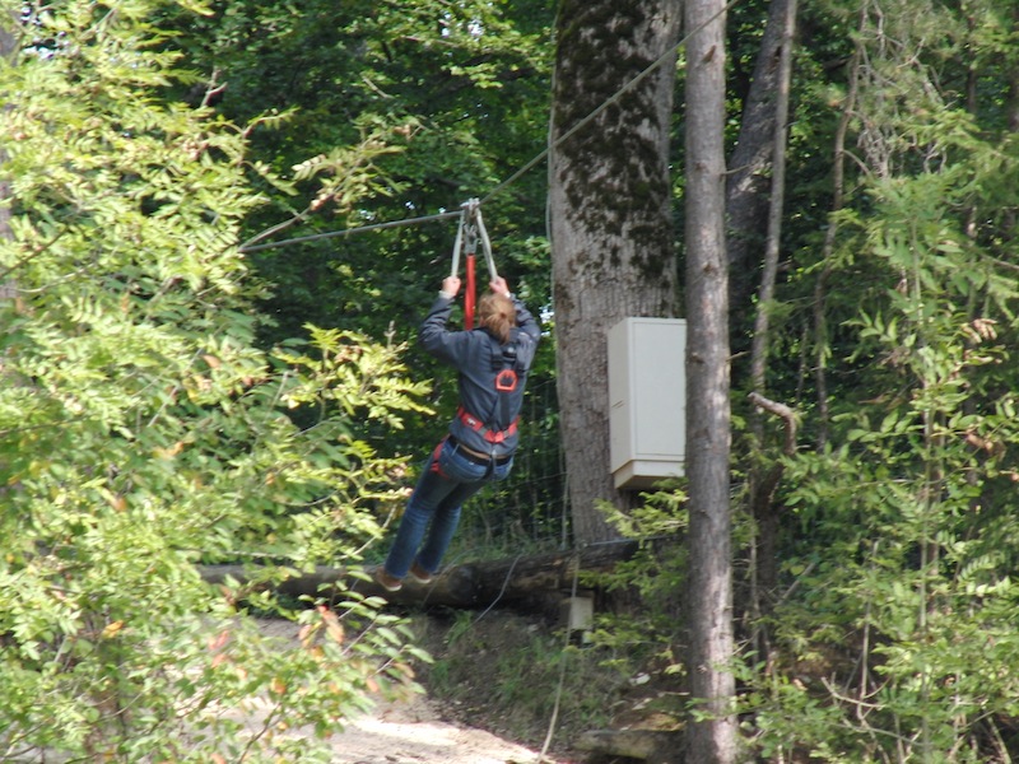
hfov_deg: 4.6
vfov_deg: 3.4
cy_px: 382
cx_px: 510
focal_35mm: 432
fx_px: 12717
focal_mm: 87.6
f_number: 4.6
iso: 200
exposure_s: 1/200
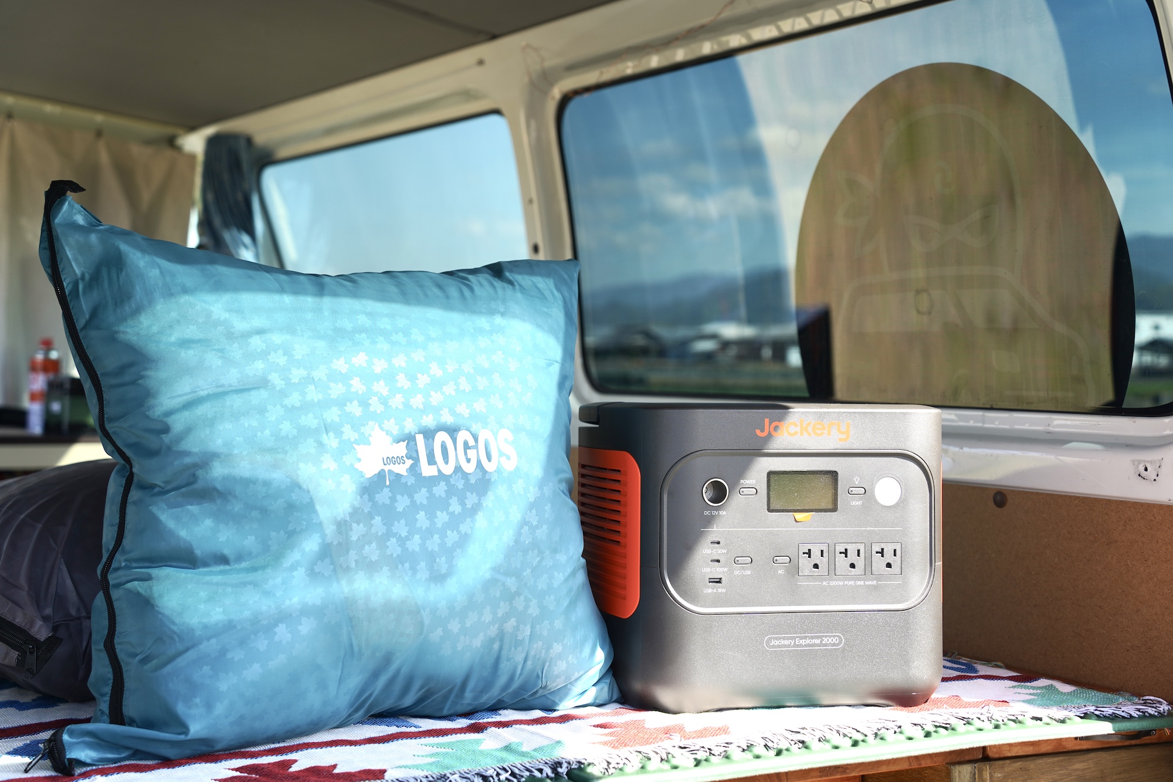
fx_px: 1629
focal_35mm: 50
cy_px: 391
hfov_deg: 39.6
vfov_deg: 27.0
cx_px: 586
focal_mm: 50
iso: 100
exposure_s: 1/200
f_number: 4.5
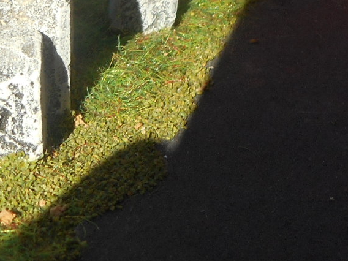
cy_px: -145
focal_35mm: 100
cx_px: 268
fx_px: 1005
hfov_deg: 19.5
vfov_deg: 13.8
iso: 80
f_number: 3.7
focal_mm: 4.5
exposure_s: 1/640
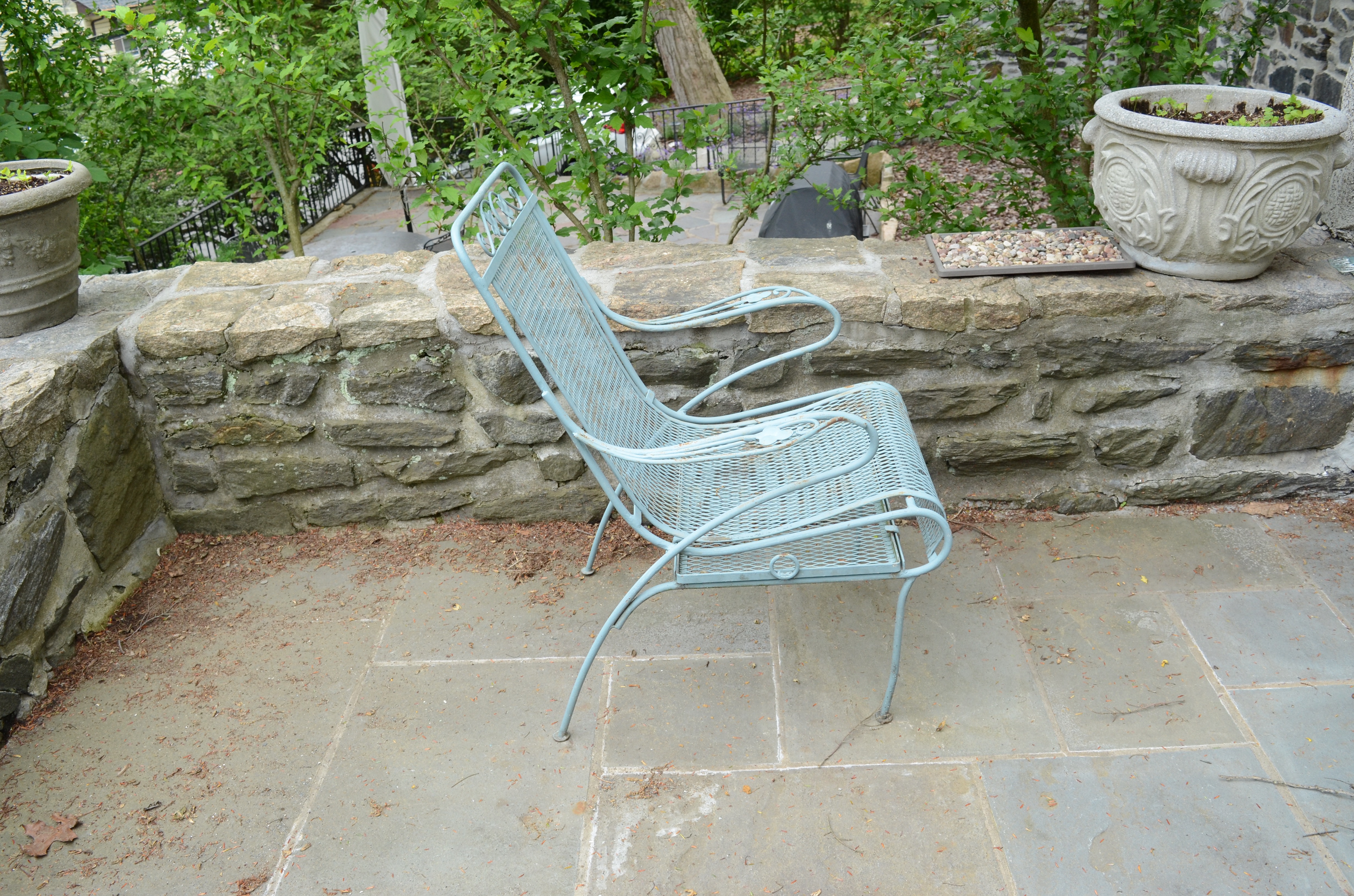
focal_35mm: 32
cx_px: 677
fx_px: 1182
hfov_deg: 59.6
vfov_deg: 41.5
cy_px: 448
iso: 500
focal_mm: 21
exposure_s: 1/160
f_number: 5.6
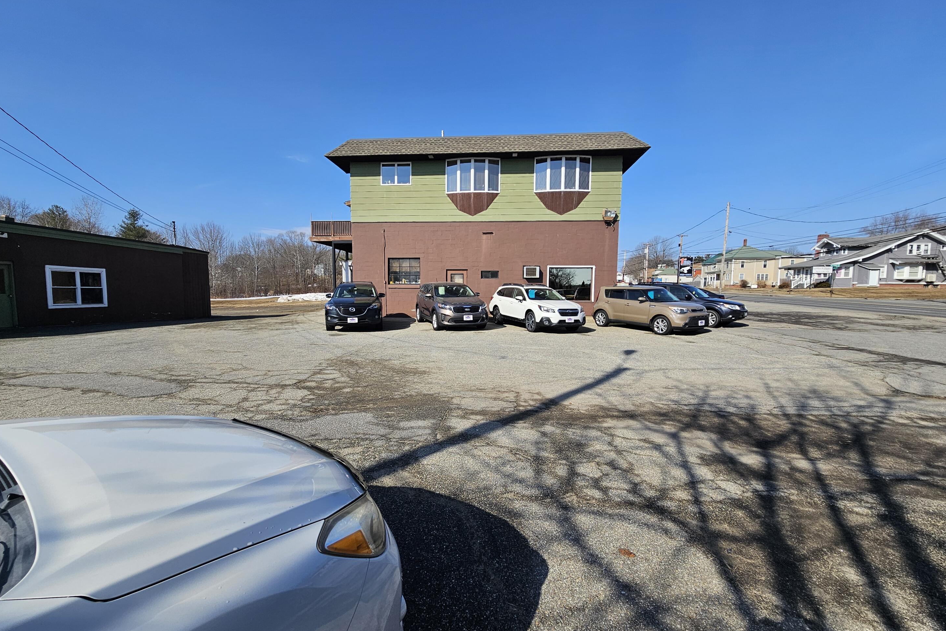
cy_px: 324
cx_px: 466
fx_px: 368
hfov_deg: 104.2
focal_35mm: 14
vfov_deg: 81.2
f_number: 2.2
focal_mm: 2.2
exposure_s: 1/2790
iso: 50
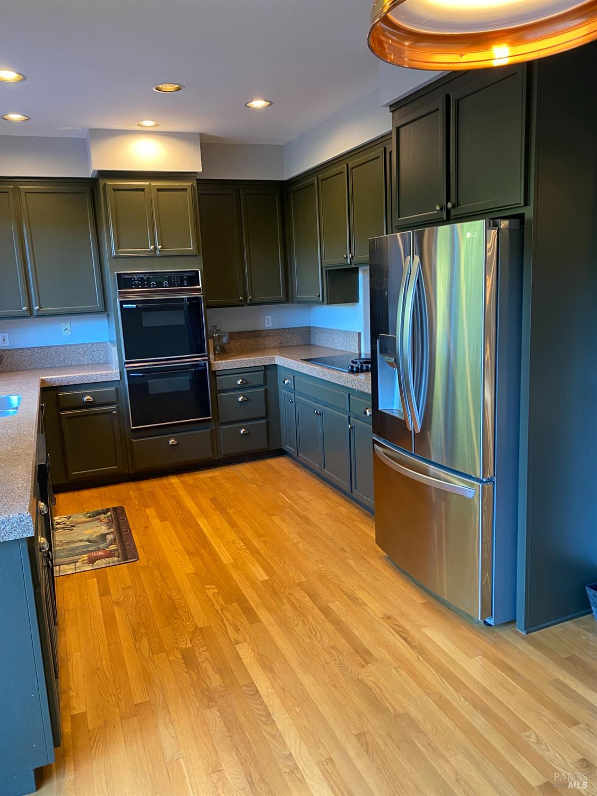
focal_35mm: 26
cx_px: 298
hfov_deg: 53.1
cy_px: 398
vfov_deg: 67.3
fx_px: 598
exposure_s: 1/60
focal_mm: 4.25
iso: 250
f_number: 1.8
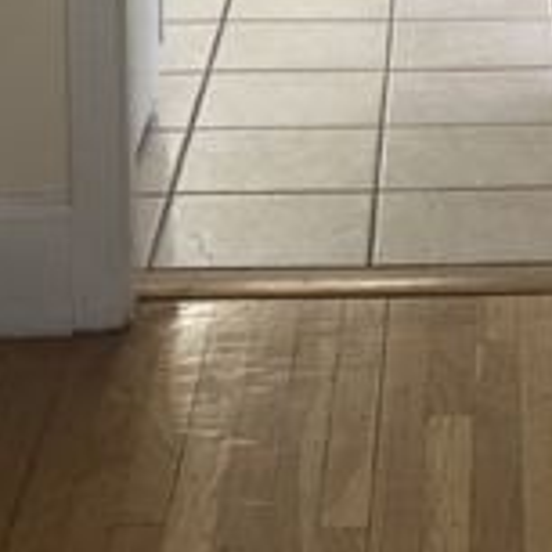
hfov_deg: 11.2
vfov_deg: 10.8
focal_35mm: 154
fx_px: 2778
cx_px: 621
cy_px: -339
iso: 100
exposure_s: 1/121
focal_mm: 5.7
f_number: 1.5
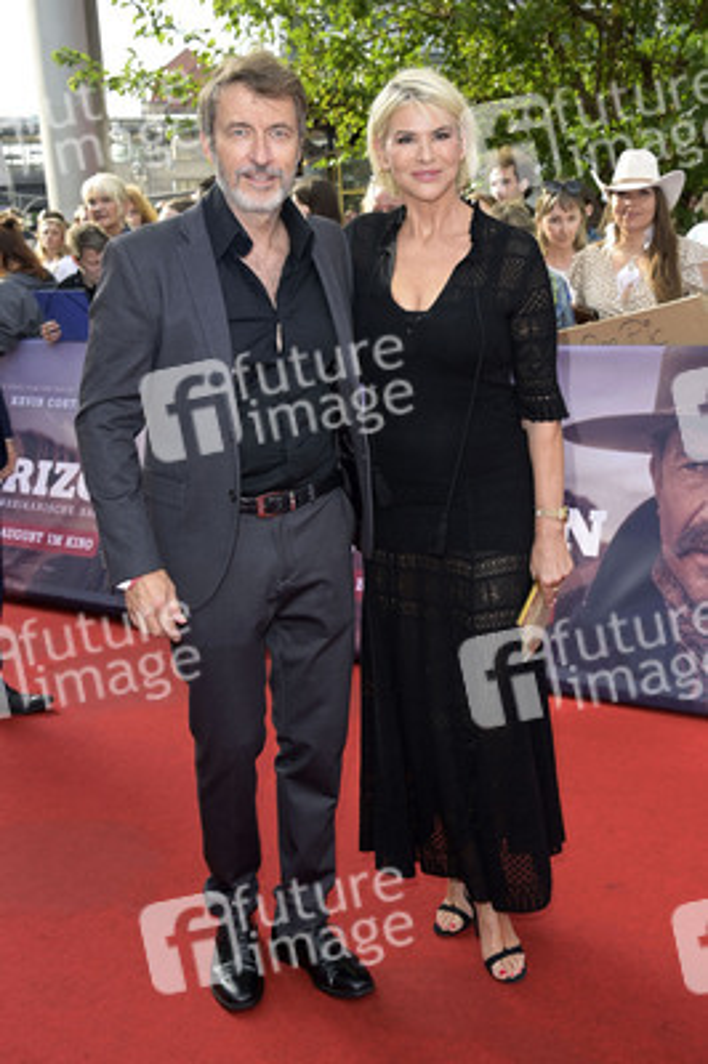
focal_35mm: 35
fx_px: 1034
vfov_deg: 54.5
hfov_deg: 37.8
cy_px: 532
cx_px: 354
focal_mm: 35
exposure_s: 1/200
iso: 400
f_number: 5.6
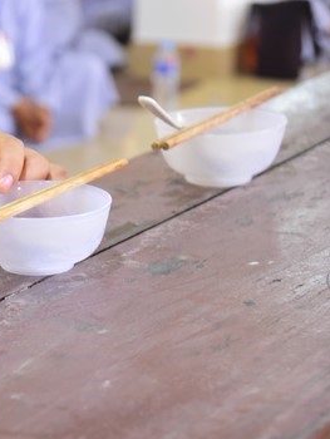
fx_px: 1587
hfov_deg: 11.6
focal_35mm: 125
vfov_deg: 15.8
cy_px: 250
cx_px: -73
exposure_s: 1/40
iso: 3200
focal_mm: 70
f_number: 5
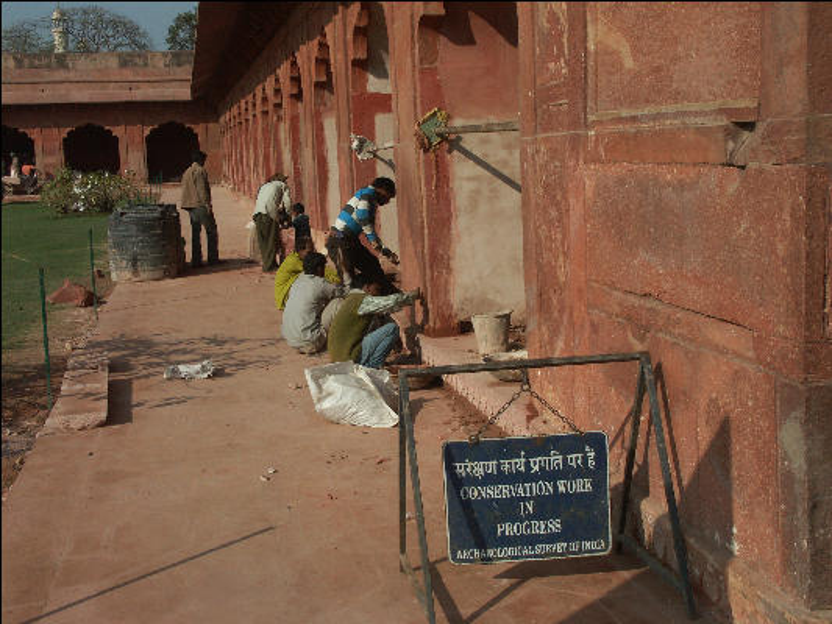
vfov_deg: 30.9
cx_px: 416
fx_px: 1130
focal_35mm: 47
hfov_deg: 40.4
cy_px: 312
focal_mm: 12.21
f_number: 9
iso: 100
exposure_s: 1/500
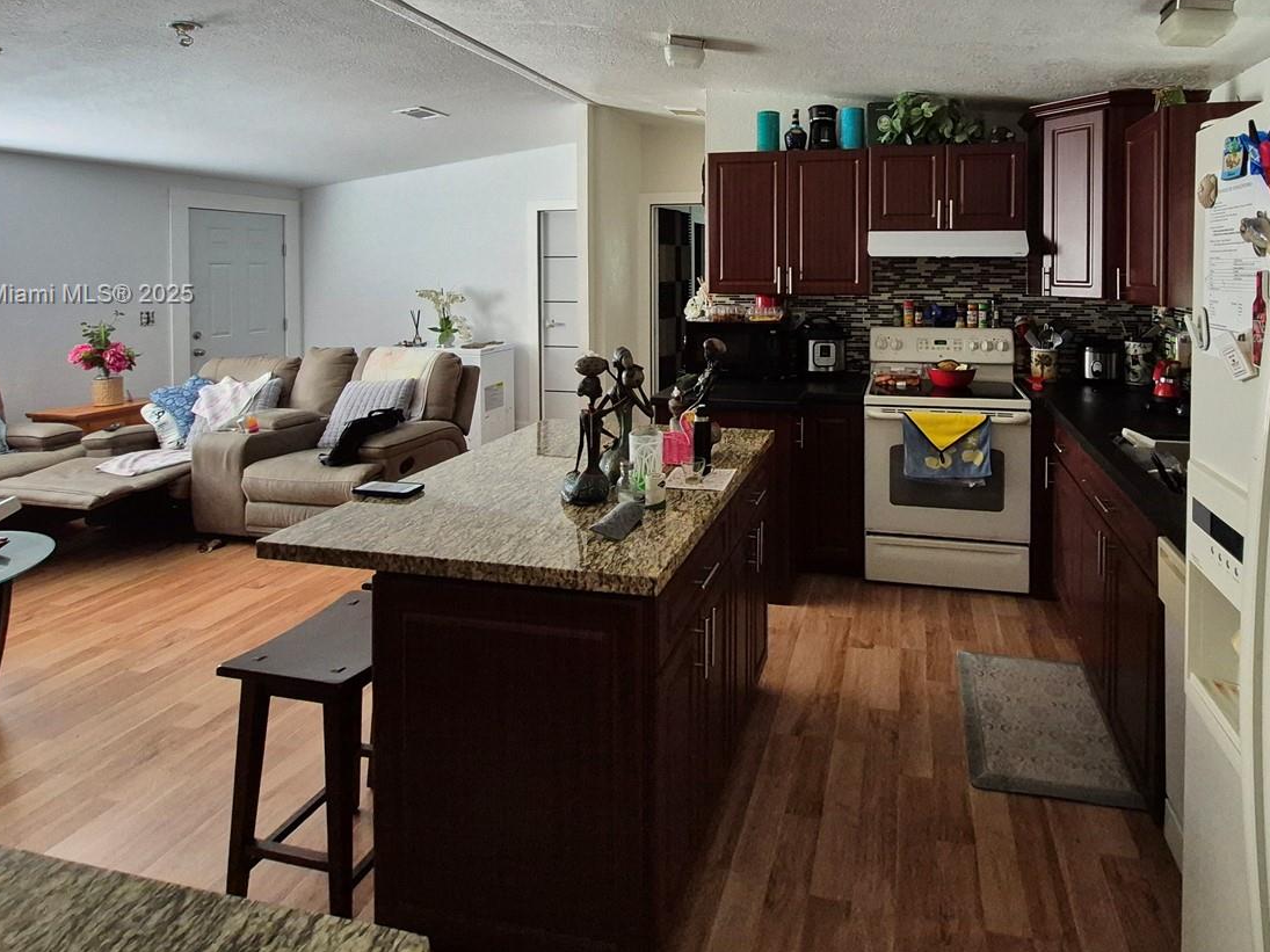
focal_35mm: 19
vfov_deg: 66.3
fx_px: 697
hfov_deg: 83.8
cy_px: 296
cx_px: 750
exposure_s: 1/60
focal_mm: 1.74
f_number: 2.2
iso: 500
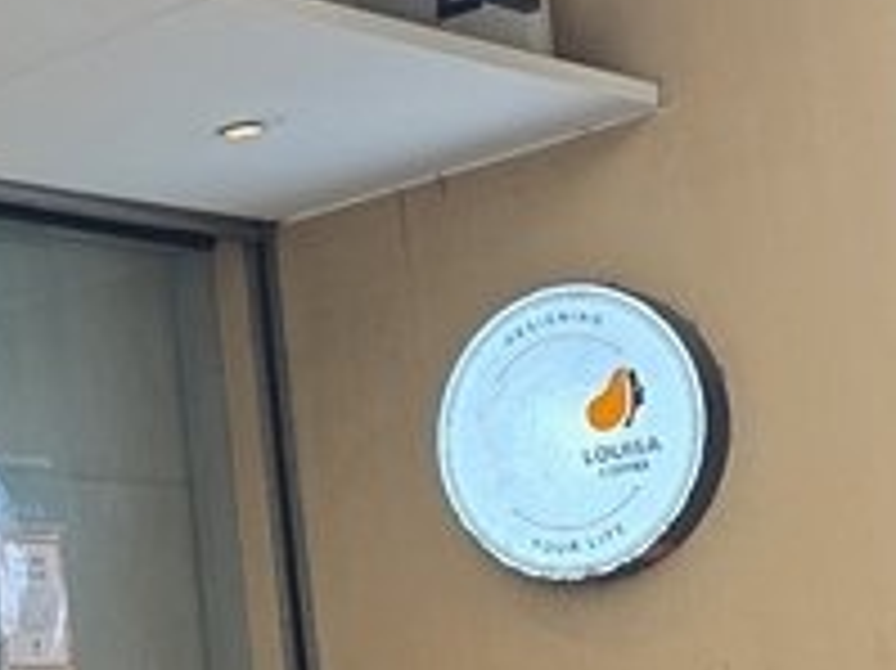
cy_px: 288
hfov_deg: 22.7
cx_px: -351
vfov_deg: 19.9
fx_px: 1914
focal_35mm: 74
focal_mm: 6.3
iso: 160
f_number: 1.7
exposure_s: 1/120
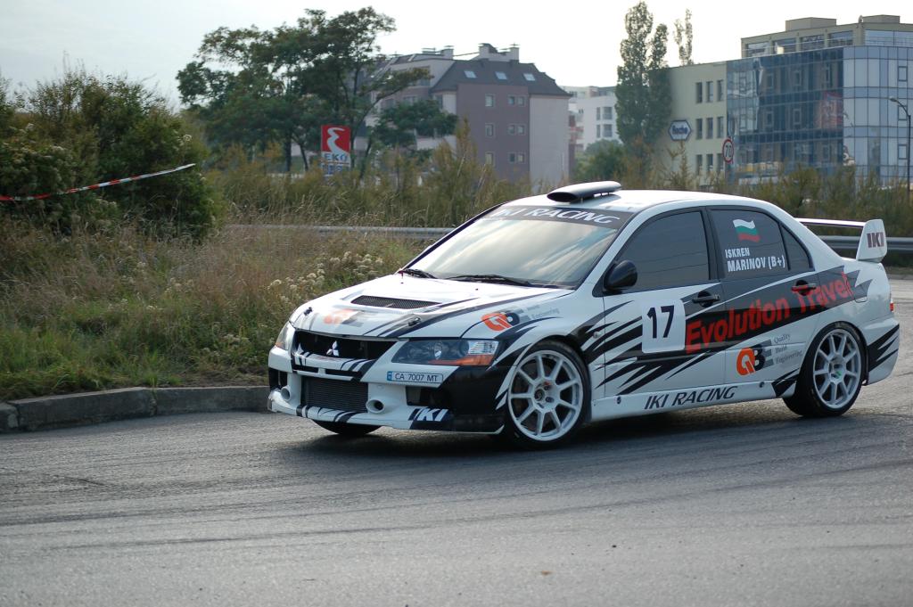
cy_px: 304
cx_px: 456
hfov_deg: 18.9
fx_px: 2737
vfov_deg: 12.7
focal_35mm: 108
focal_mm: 72
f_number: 4.2
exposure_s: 1/1000
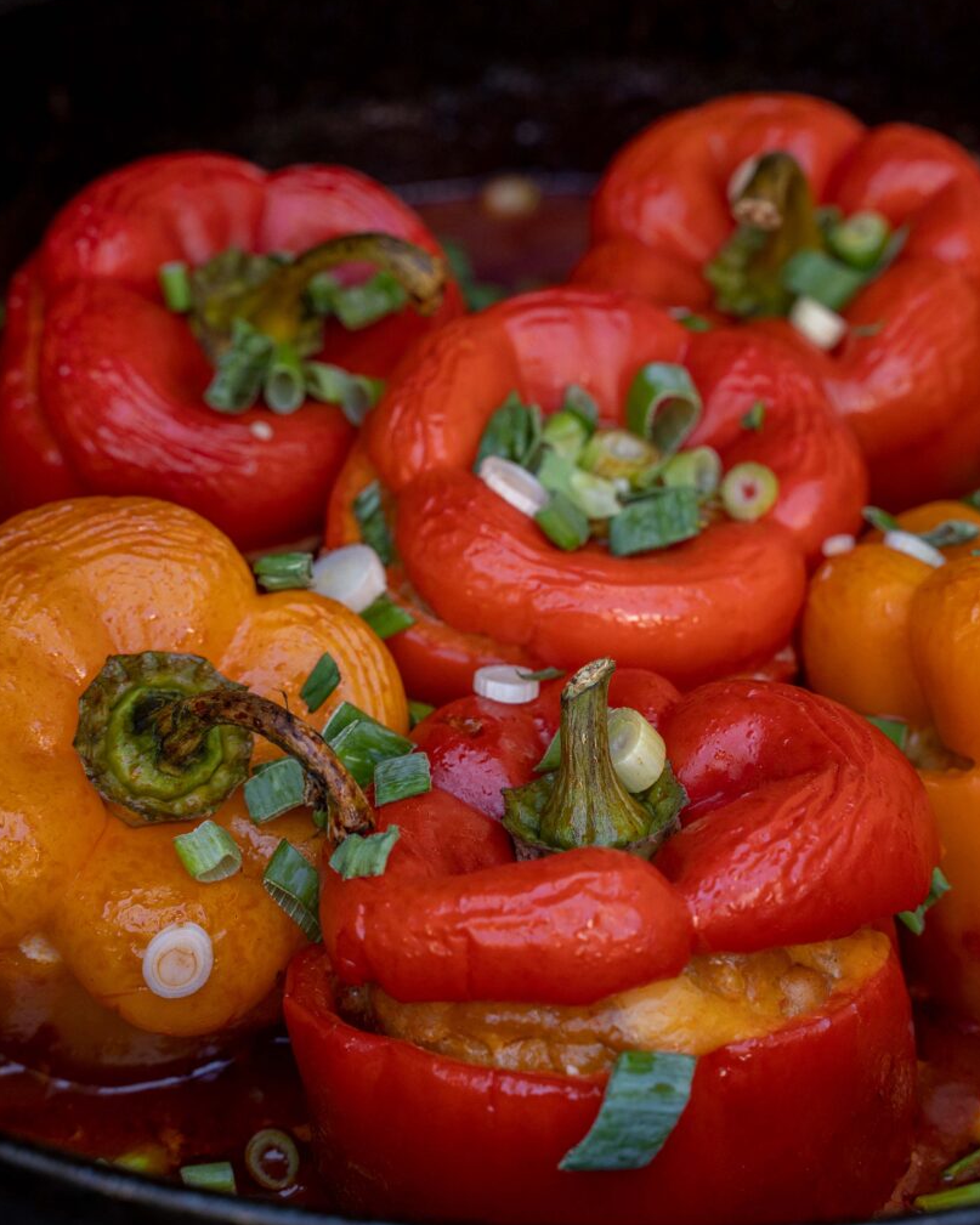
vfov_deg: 27.1
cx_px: 521
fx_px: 2538
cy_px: 608
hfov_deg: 21.8
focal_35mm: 70
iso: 320
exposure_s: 1/160
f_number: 6.3
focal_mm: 49
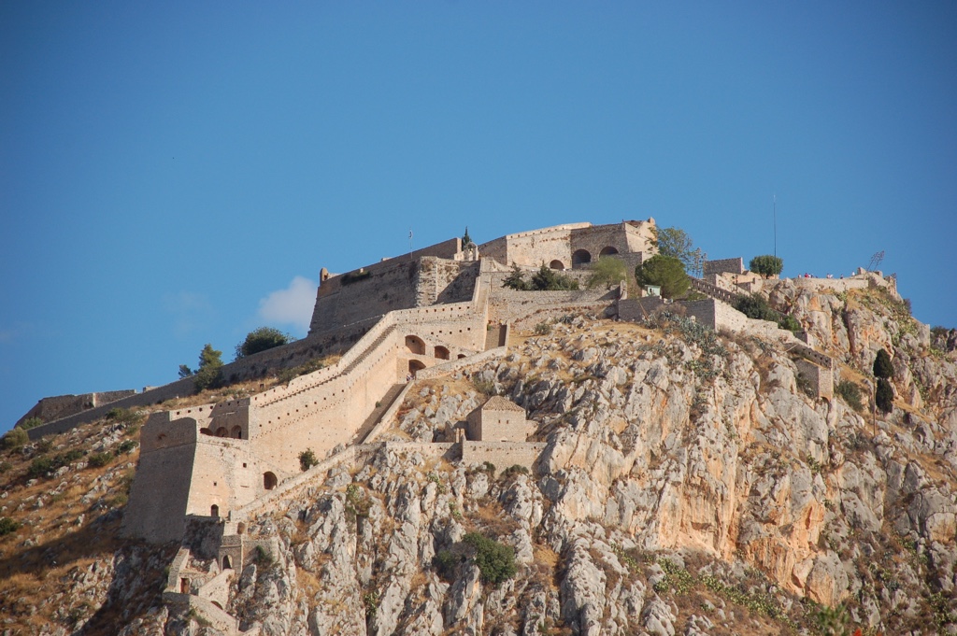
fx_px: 4980
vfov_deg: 7.3
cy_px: 318
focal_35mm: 188
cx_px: 478
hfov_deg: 11.0
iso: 200
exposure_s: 1/1000
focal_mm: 125
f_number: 5.6
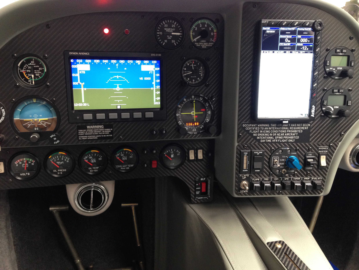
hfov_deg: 55.4
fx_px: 342
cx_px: 180
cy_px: 135
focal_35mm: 33
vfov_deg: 42.9
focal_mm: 4.12
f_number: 2.4
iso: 160
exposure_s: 1/20
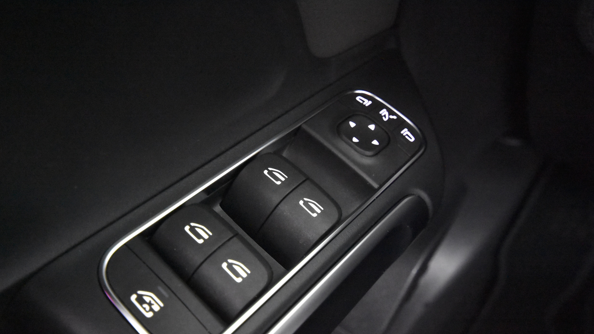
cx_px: 302
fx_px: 504
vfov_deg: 36.7
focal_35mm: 32
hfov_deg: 61.0
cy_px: 178
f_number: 5.6
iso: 12800
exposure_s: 1/13
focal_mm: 20
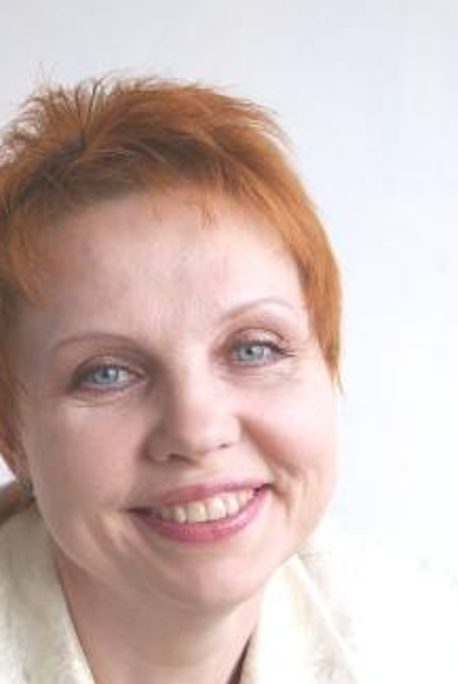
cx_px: 158
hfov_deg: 18.8
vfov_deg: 27.7
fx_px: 1383
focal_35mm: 73
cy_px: 433
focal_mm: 35
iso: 125
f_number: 5
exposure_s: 1/60
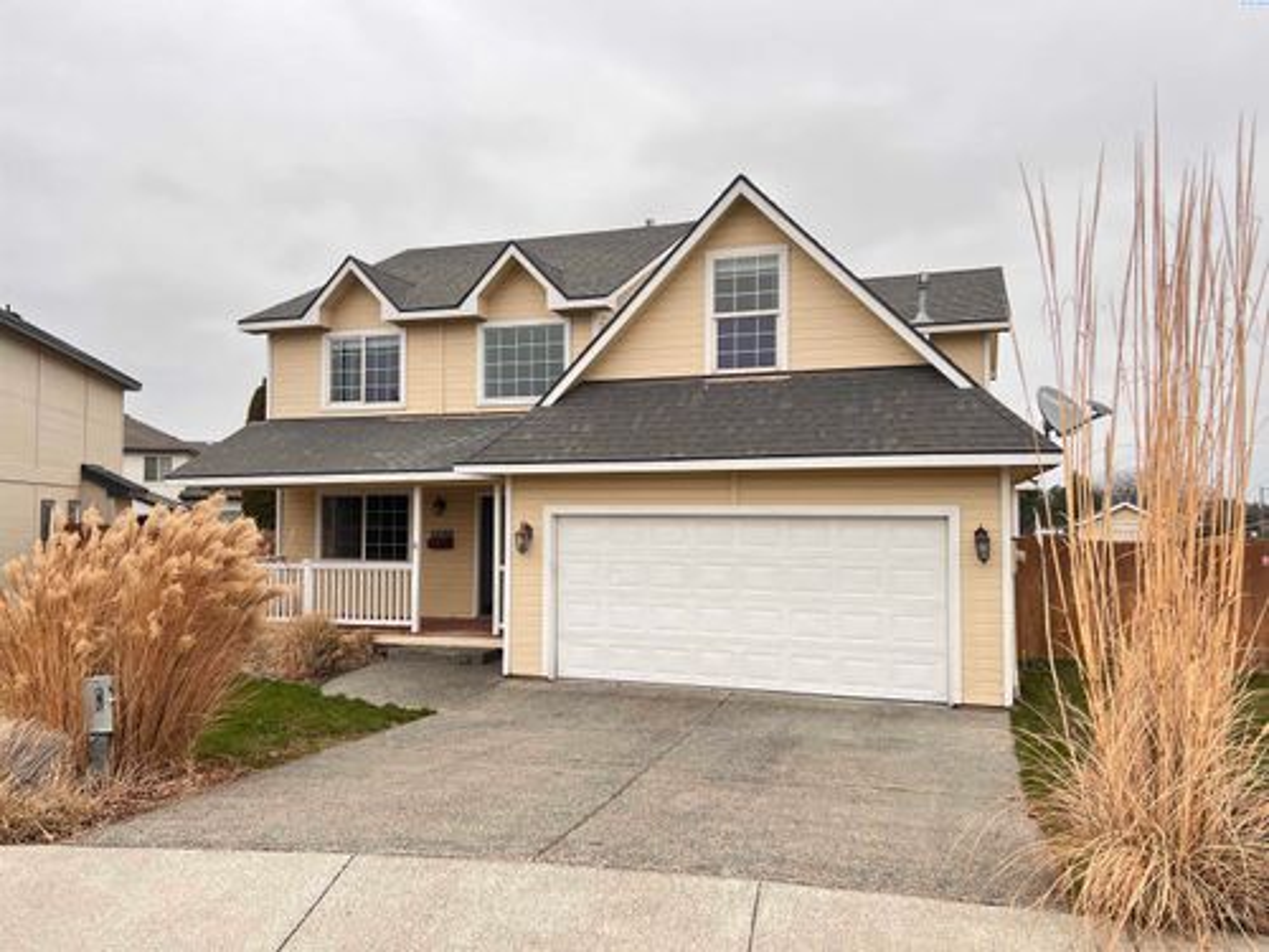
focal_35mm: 26
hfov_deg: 67.3
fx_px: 953
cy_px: 476
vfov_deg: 53.1
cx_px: 634
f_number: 1.5
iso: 50
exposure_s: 1/220
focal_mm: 5.7
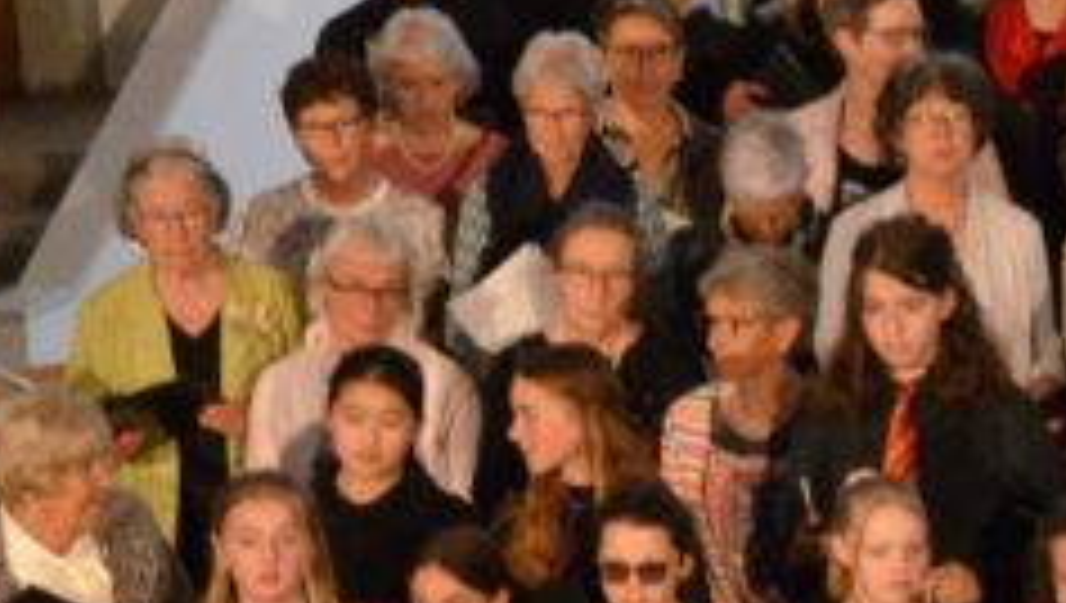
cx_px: 1435
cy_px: 749
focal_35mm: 208
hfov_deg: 10.1
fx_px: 5887
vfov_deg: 5.8
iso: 3200
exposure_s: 1/200
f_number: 7.1
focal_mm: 30
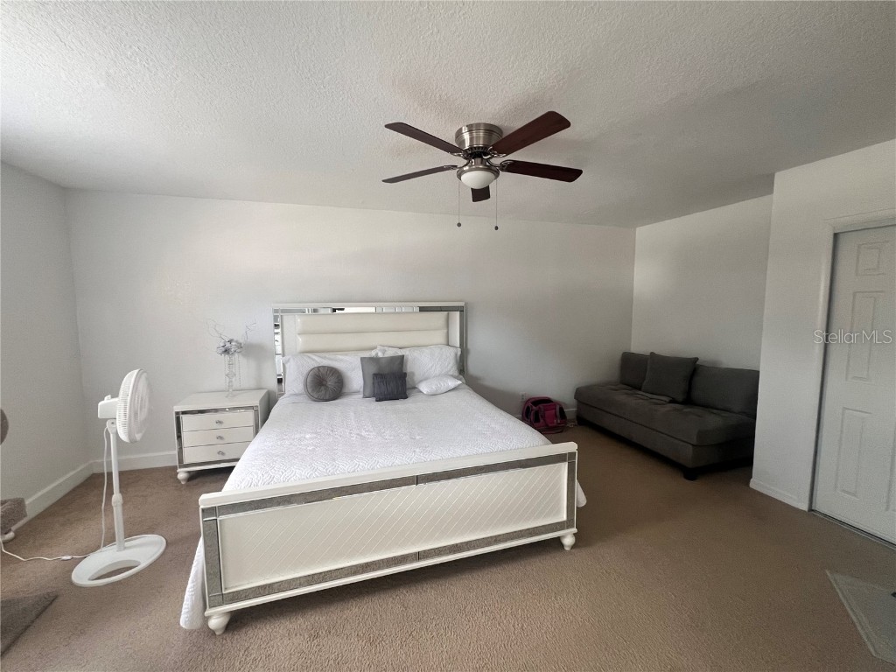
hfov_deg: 106.2
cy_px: 336
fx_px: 336
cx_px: 448
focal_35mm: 13
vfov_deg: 89.9
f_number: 1.8
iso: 200
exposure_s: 1/99
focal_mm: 1.57
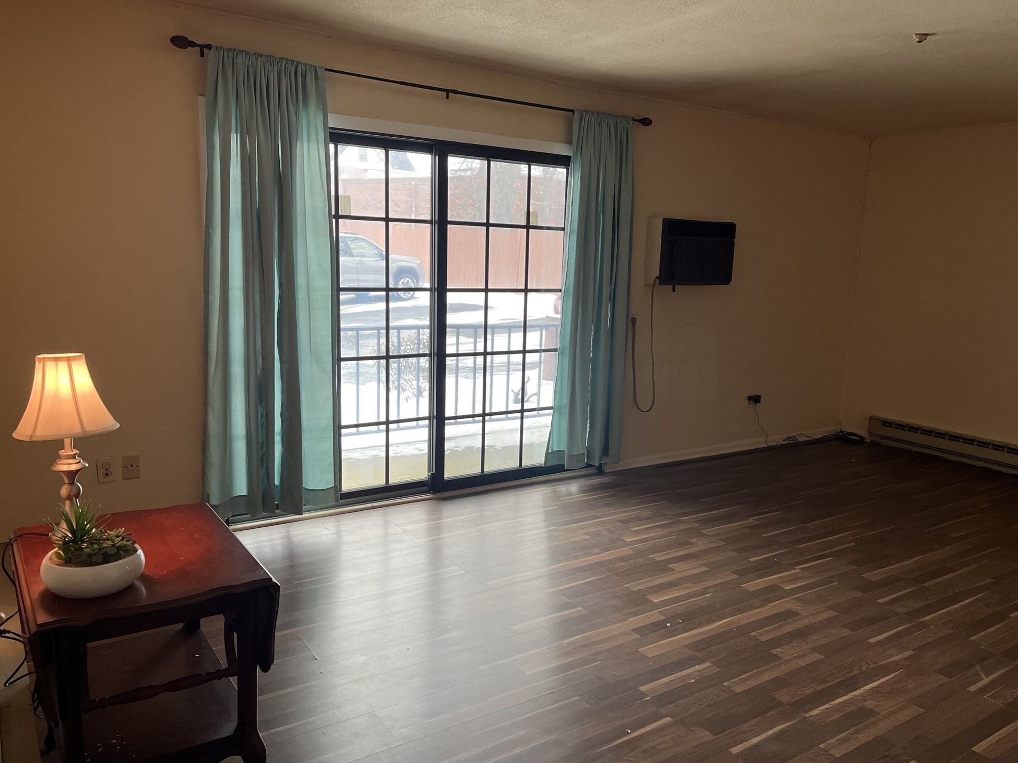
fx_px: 794
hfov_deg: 65.3
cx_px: 528
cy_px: 387
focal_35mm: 27
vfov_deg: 51.4
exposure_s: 1/120
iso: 100
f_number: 1.6
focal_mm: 5.1
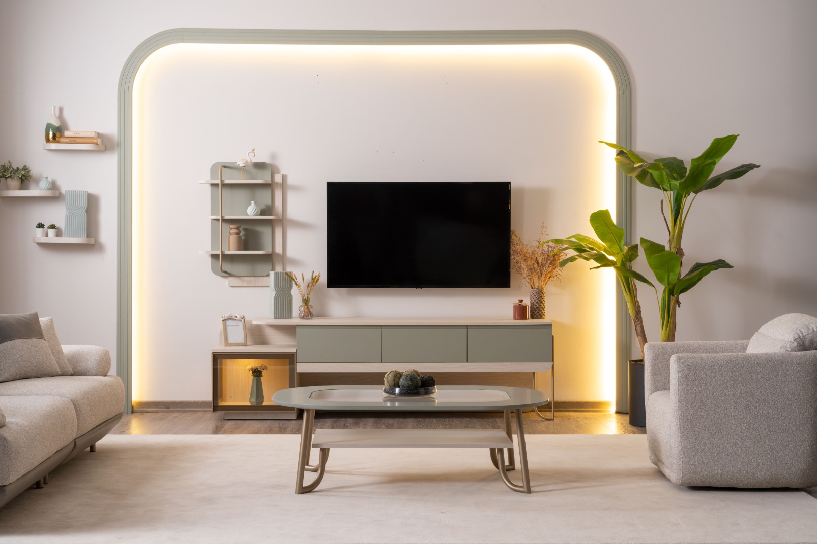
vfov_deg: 23.0
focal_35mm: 59
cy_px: 272
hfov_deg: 33.9
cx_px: 408
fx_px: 1339
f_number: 11
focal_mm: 59
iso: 100
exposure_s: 1
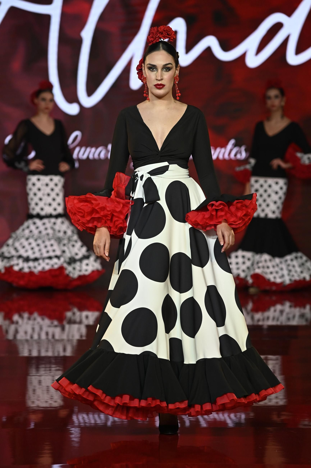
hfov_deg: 8.6
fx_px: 2076
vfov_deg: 12.8
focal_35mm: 160
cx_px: 156
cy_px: 234
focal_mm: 160
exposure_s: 1/500
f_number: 4.5
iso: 2000
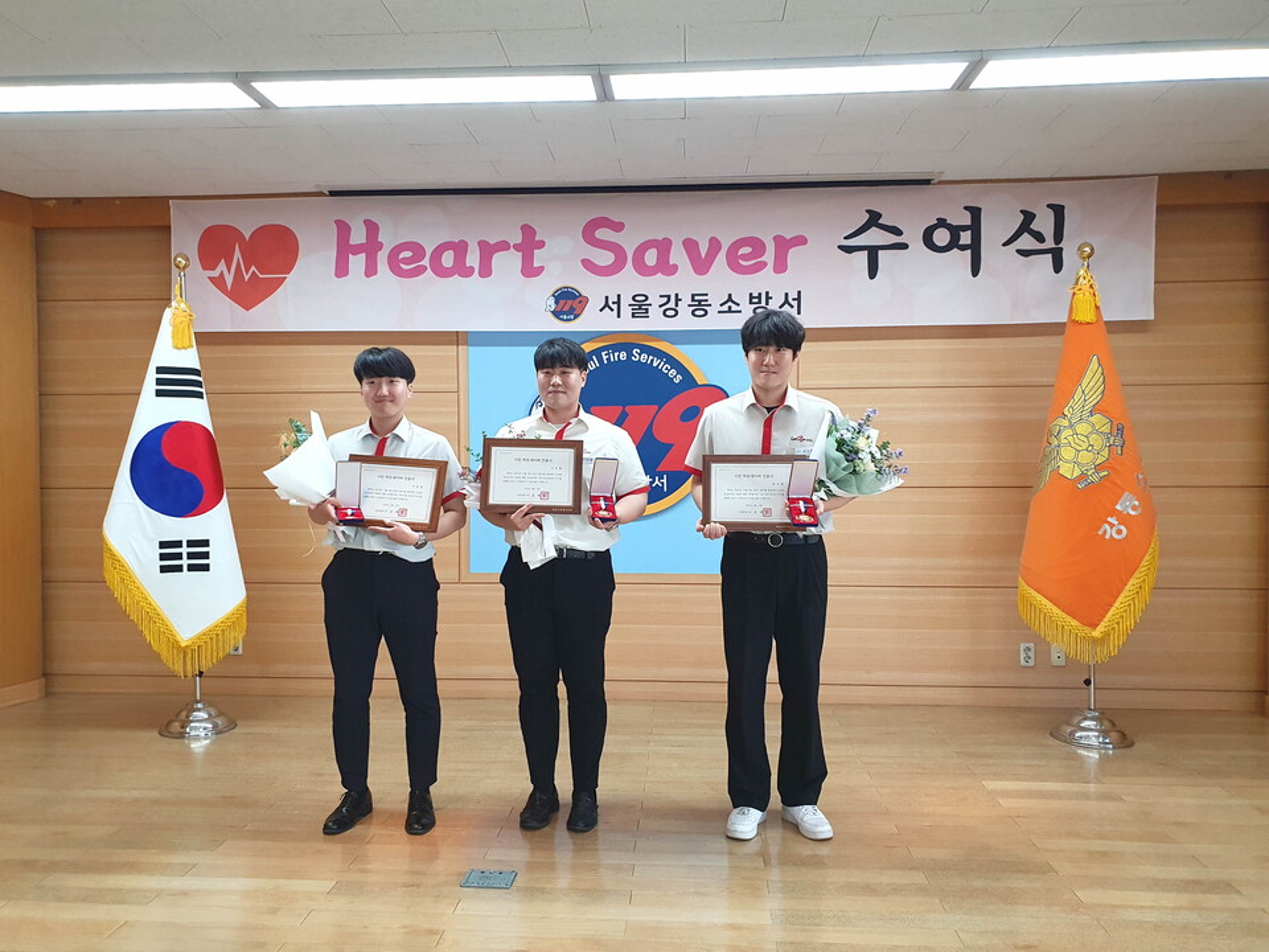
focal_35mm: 26
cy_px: 476
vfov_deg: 53.1
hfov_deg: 67.3
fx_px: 953
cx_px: 634
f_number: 2.4
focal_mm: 4.32
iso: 320
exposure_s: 1/120
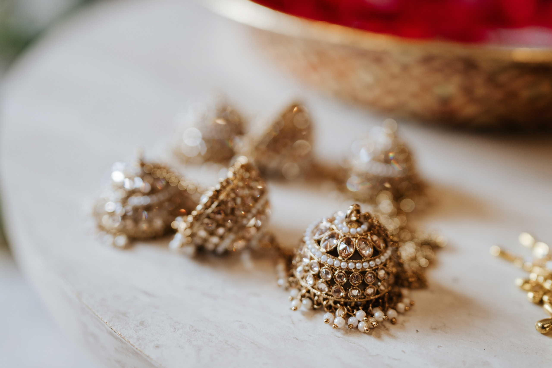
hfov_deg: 54.4
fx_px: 537
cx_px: 276
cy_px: 184
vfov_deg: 37.9
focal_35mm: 35
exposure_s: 1/200
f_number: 1.8
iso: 400
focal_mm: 35
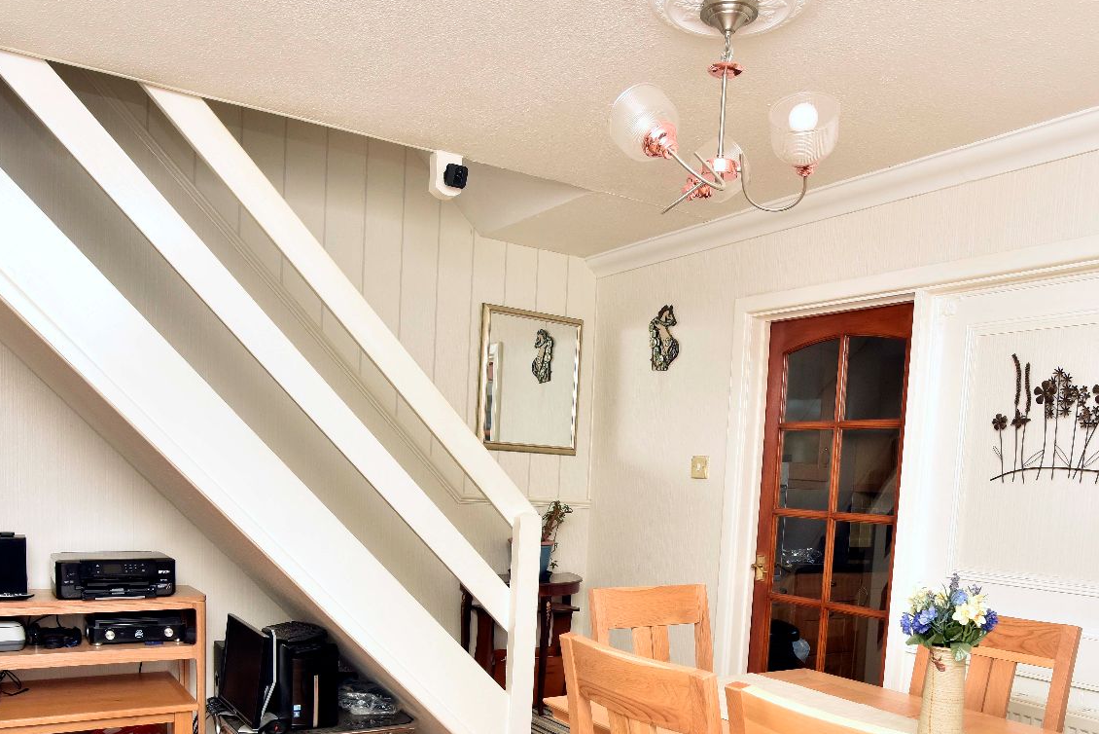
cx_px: 523
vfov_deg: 43.2
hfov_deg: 63.6
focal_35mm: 29
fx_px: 885
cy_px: 574
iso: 500
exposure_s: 1/160
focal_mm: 16
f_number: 11
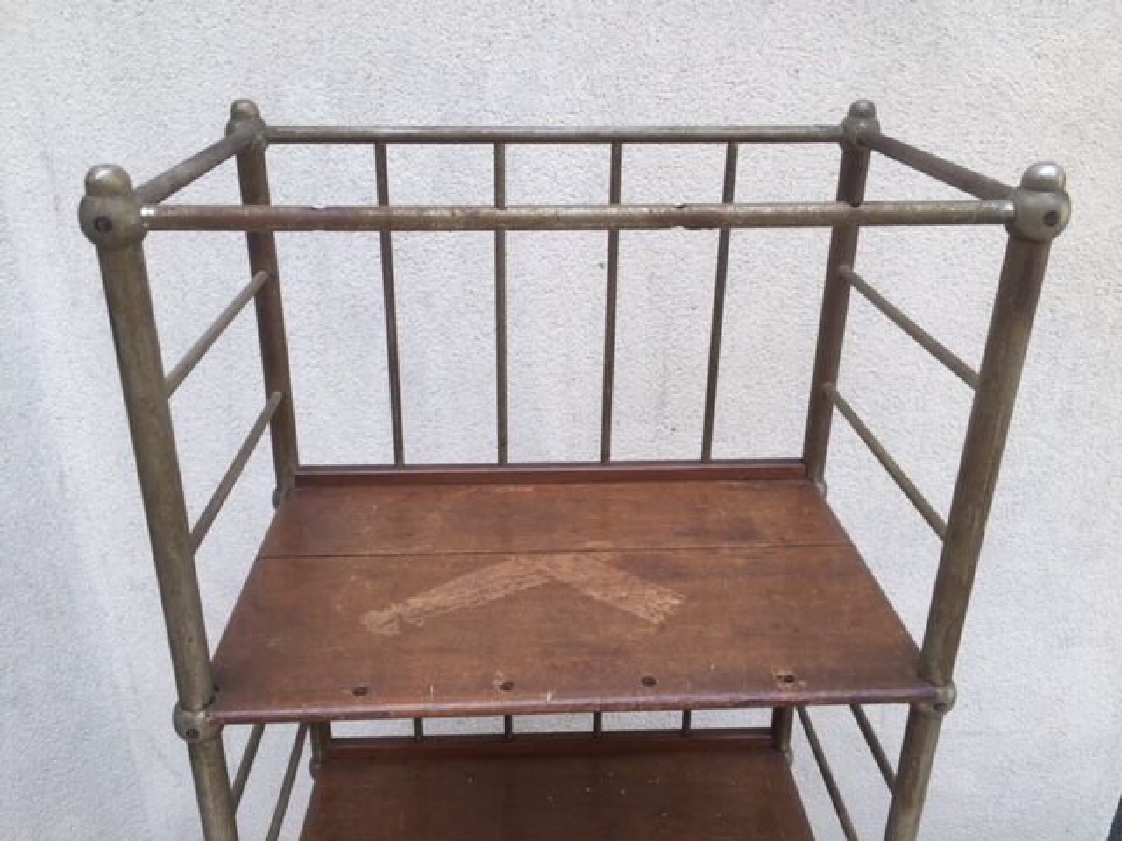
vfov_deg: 48.2
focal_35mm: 29
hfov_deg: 61.7
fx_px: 940
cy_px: 420
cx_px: 561
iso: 32
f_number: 2.2
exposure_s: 1/111
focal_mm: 4.15
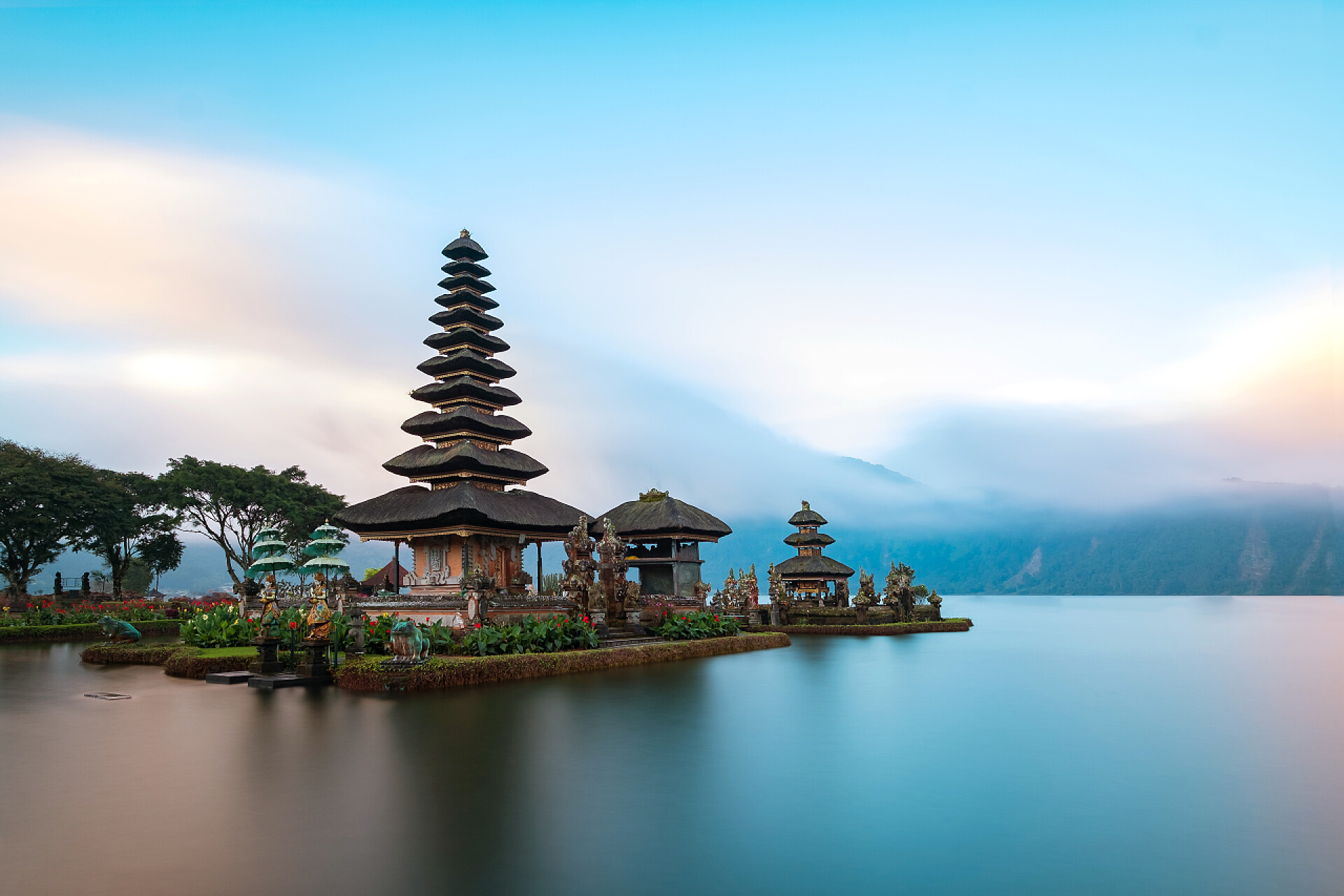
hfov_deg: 78.6
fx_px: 821
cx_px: 672
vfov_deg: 57.2
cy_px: 448
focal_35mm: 22
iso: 100
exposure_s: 240
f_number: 8
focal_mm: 14.5
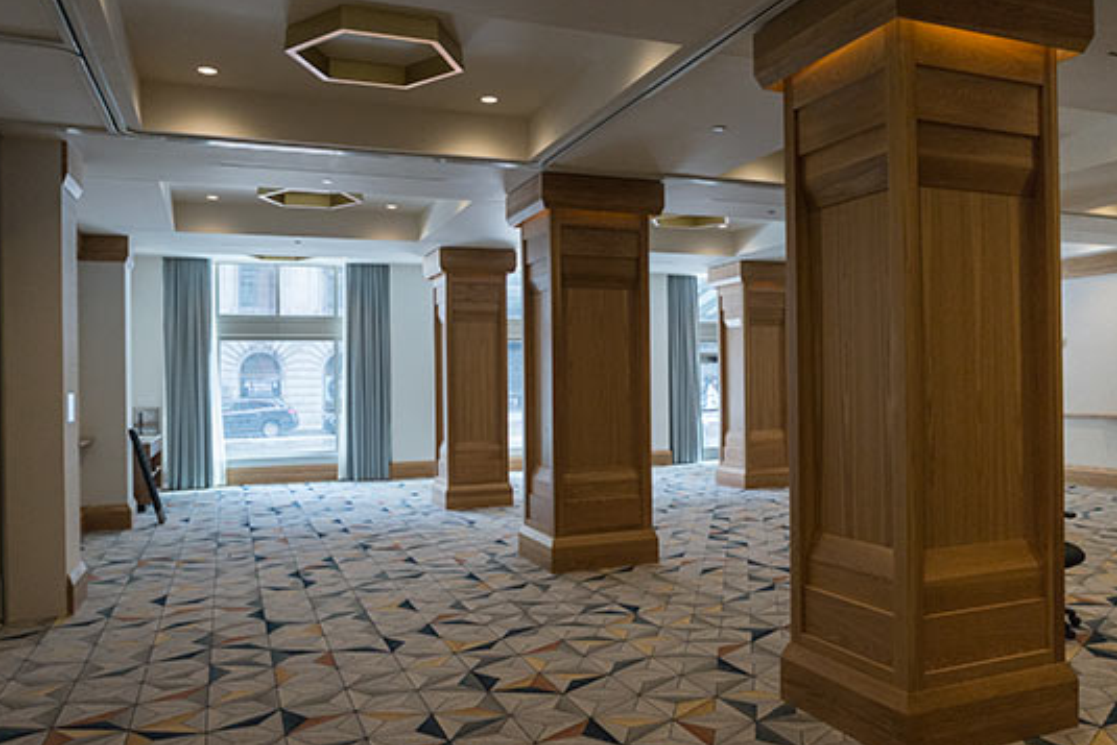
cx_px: 526
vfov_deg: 49.6
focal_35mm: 26
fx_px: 807
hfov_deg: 69.3
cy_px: 377
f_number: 6.7
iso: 1250
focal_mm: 24
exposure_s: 1/350
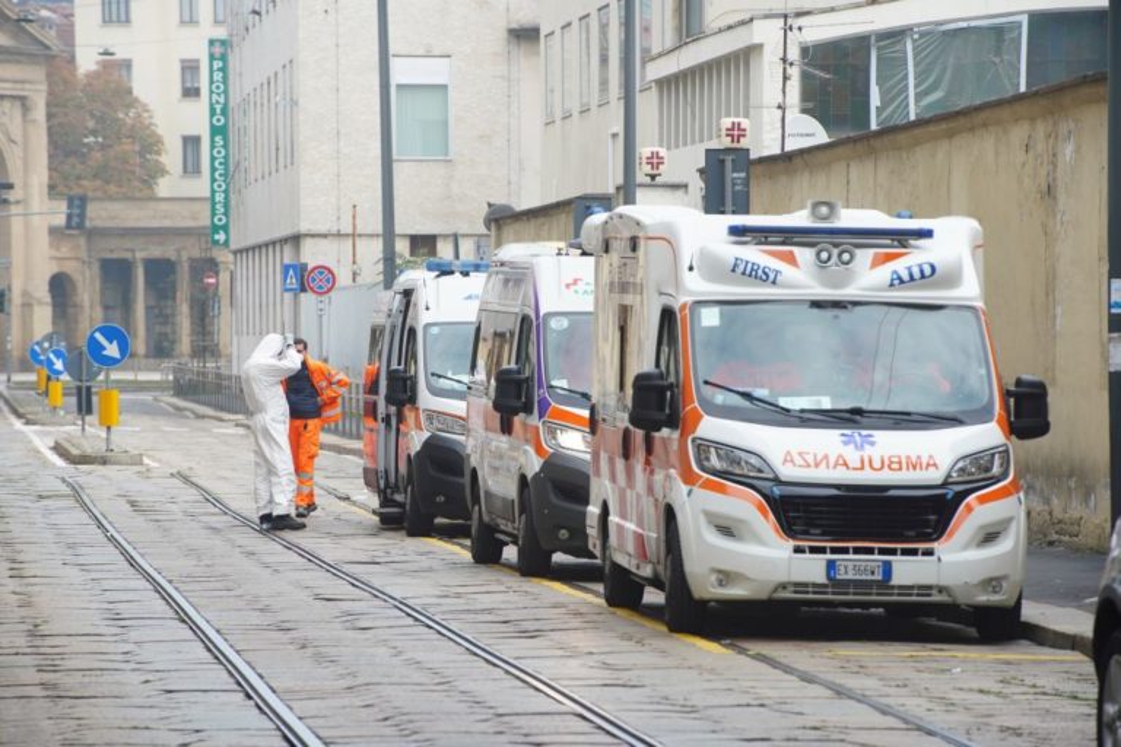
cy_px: 374
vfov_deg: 6.8
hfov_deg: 10.2
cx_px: 560
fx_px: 6293
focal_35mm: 202
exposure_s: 1/400
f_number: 9
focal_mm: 202.1
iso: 640
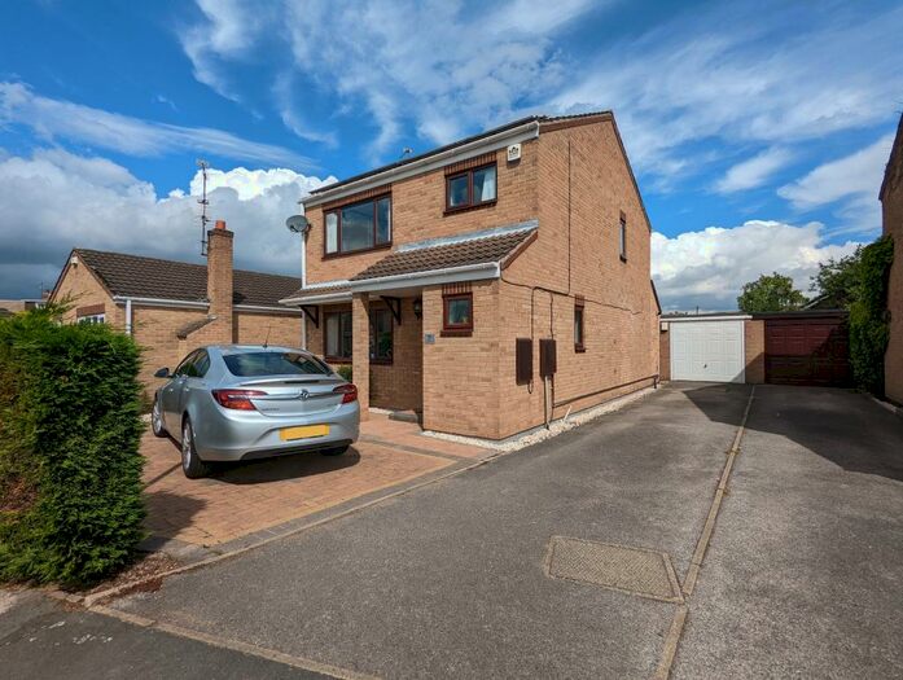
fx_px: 418
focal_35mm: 16
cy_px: 340
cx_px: 452
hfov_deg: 94.4
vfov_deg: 78.3
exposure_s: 1/3571
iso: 51
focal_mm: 2.35
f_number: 2.2
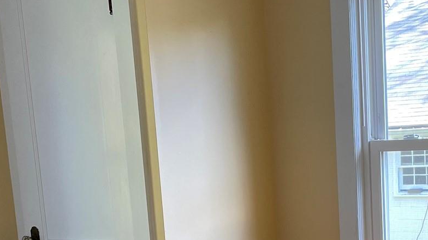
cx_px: 364
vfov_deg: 15.6
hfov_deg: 27.8
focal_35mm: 74
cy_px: 299
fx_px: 840
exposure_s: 1/121
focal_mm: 4.2
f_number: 1.6
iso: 125
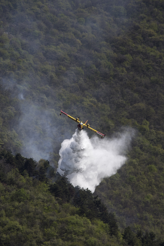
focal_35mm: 360
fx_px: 2460
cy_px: 123
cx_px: 82
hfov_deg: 3.8
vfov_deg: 5.7
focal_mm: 240
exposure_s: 1/250
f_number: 11
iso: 100
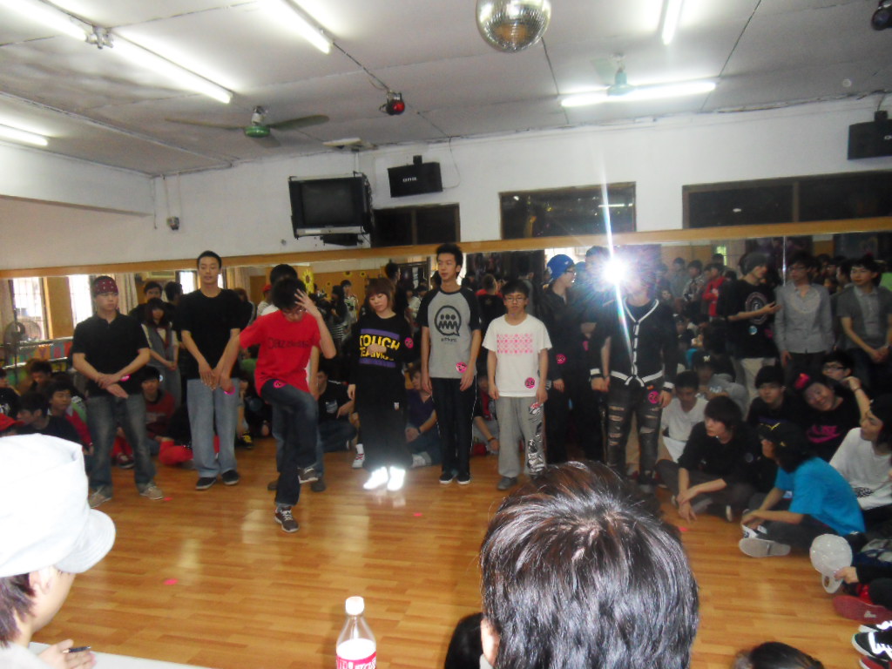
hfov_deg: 71.6
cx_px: 446
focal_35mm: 24
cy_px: 334
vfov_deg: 56.8
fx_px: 618
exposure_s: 1/45
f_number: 3.3
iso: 400
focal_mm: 4.2
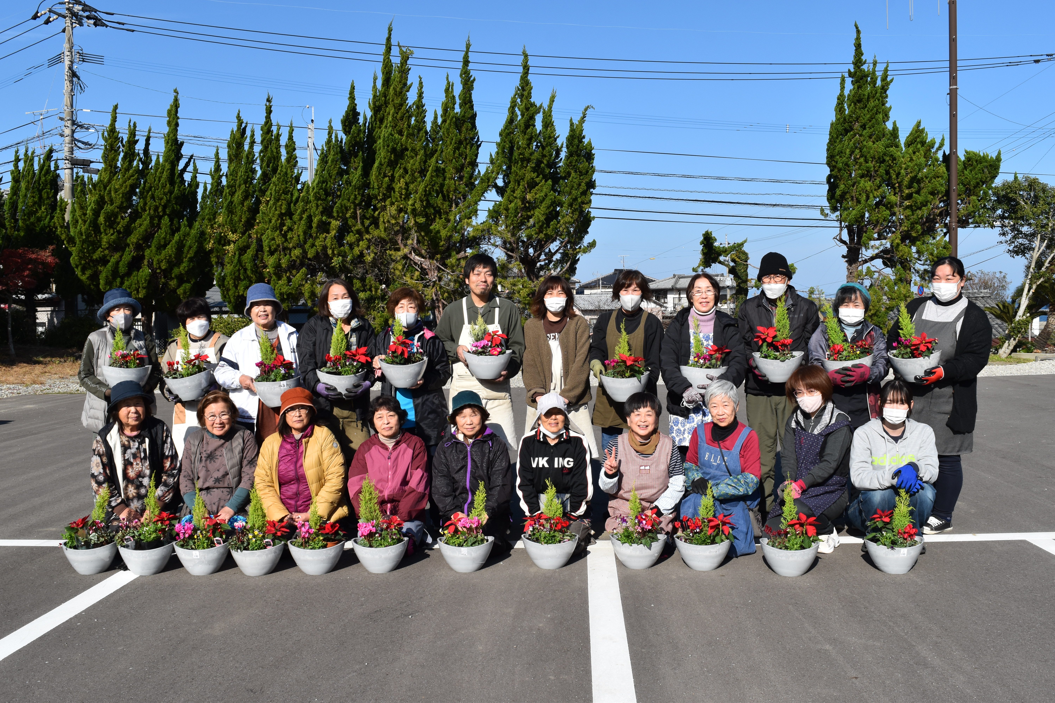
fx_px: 923
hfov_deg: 59.5
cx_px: 528
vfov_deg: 41.7
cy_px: 352
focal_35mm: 32
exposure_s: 1/400
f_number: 10
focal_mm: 21
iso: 200
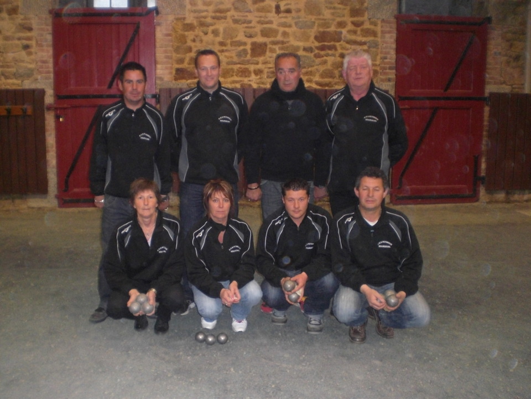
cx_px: 266
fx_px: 583
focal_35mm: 38
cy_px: 200
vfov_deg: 37.7
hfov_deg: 49.0
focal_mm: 6.3
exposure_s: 1/60
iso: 200
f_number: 3.1
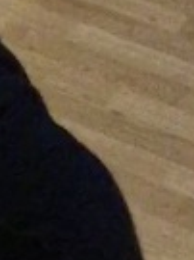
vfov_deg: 12.5
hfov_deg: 9.1
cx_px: -200
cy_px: 339
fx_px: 1145
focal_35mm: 153
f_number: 2.4
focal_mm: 3.3
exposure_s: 1/15
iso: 800
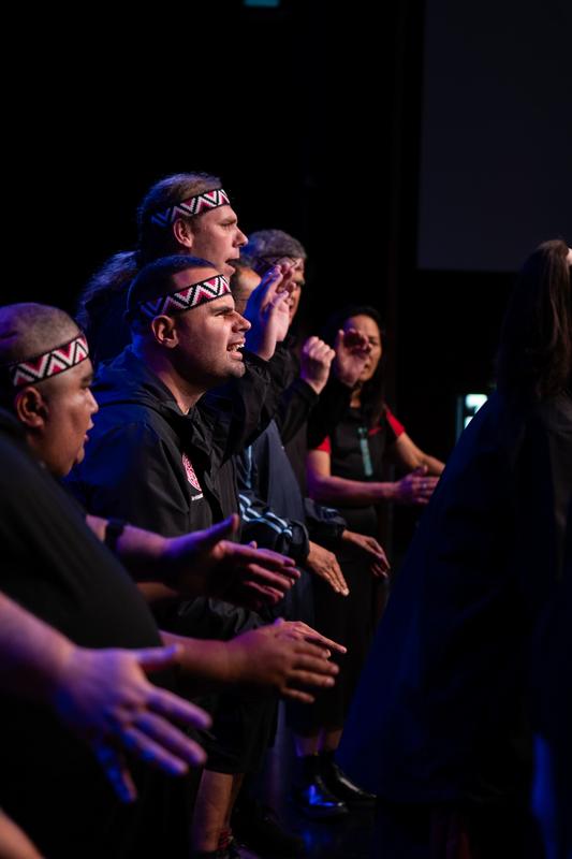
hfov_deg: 13.0
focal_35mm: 105
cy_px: 430
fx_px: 2503
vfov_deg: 19.5
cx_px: 286
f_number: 4
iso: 1600
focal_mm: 105
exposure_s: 1/250
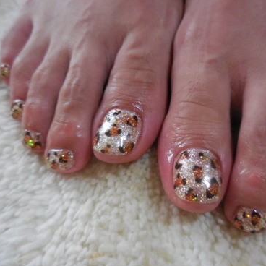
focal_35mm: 30
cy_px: 133
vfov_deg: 54.0
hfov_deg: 53.3
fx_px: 261
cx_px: 171
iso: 800
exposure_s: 1/40
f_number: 3.3
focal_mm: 4.5
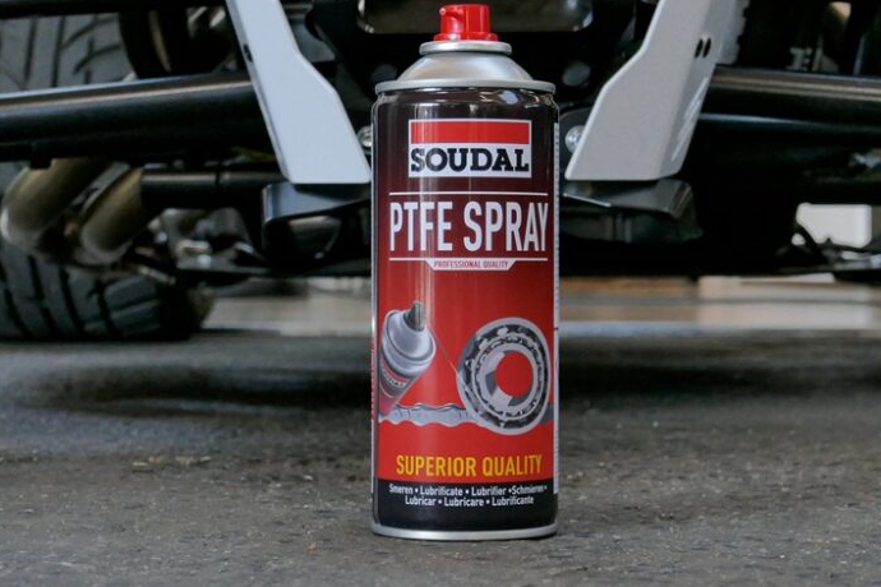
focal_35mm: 98
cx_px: 466
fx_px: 2398
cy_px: 274
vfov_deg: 14.0
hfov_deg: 20.8
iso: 800
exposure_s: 1/125
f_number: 5
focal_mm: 24
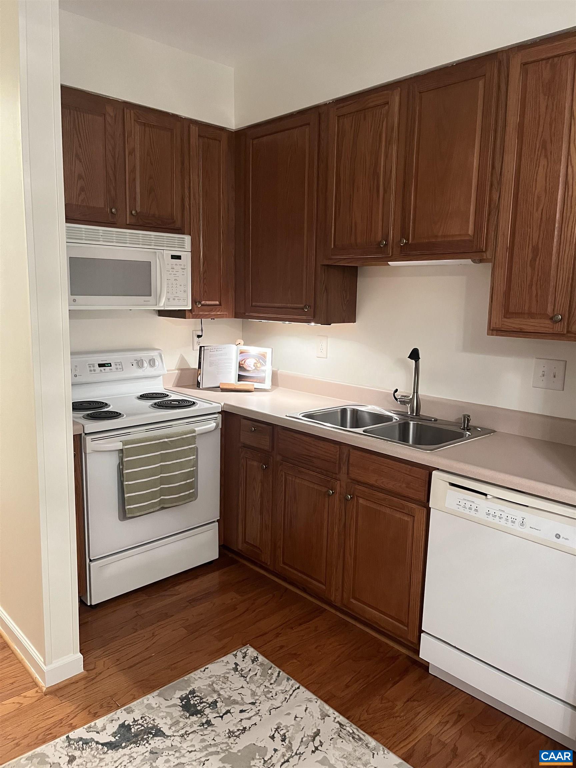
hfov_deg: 53.1
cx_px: 288
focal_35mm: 26
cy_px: 384
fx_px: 577
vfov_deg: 67.3
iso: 400
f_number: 1.6
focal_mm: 5.1
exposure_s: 1/60
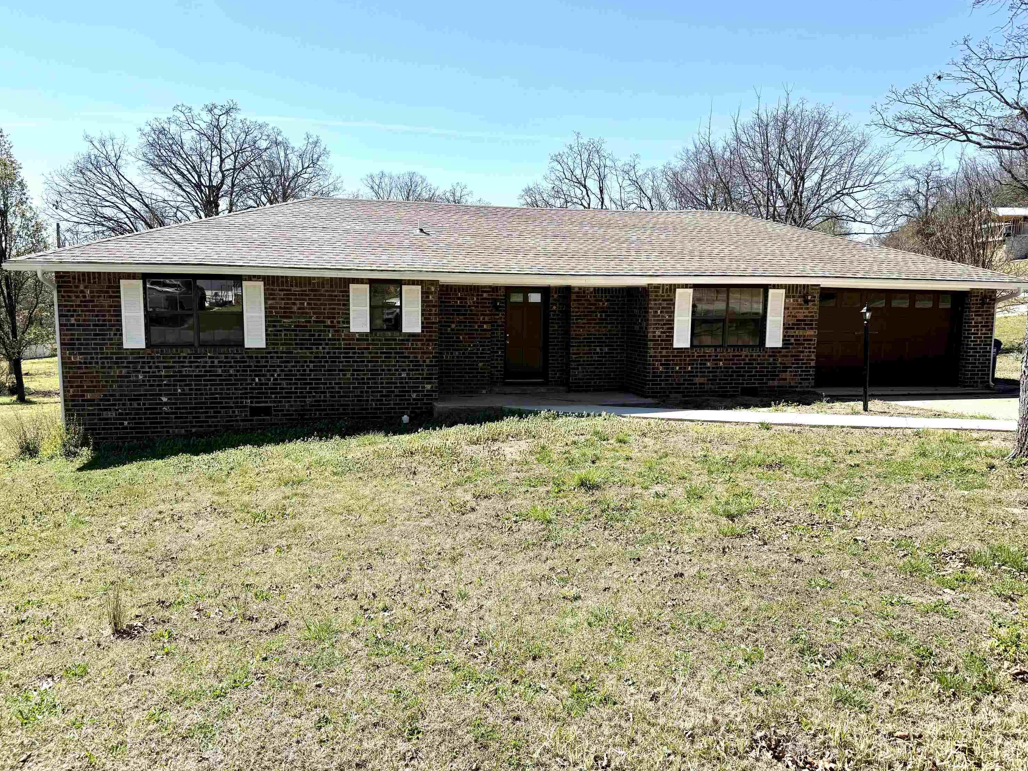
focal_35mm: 25
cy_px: 383
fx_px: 742
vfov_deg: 54.9
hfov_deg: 69.4
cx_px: 501
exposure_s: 1/4167
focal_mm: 6.76
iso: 80
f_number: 1.78
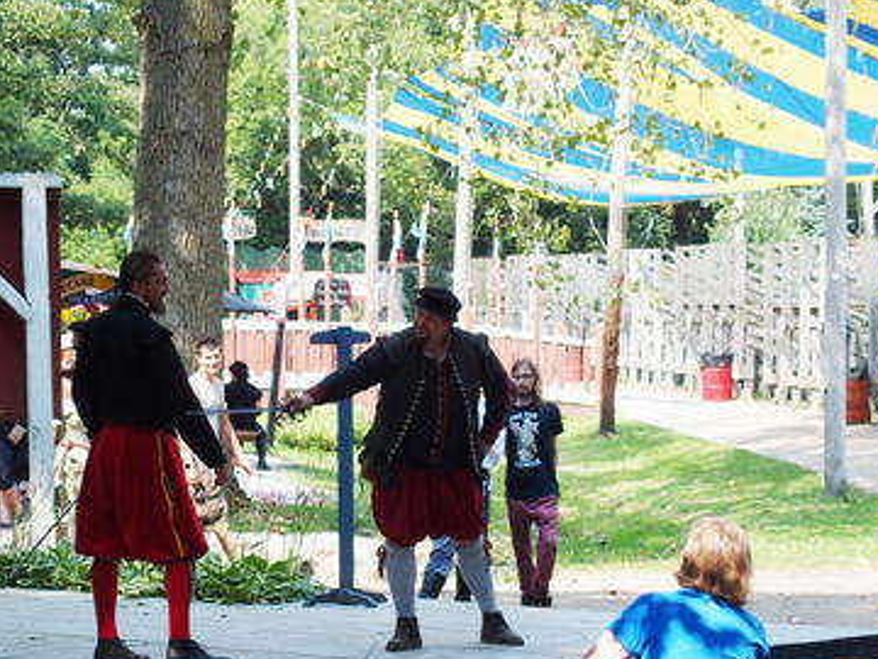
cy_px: 303
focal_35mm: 115
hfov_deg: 17.1
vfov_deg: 12.9
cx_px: 368
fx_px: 2917
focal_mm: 19.6
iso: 100
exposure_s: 1/250
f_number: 3.5
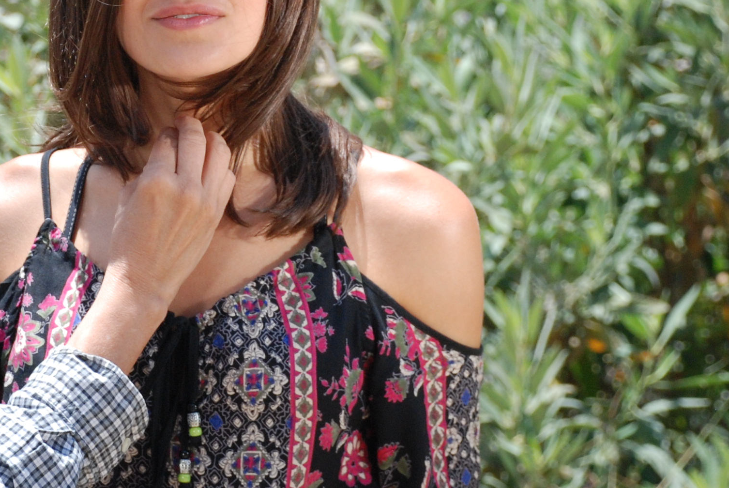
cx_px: 22
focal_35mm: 270
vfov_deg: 5.1
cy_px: -10
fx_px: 5474
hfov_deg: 7.6
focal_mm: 70
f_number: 6.3
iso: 400
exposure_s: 1/640
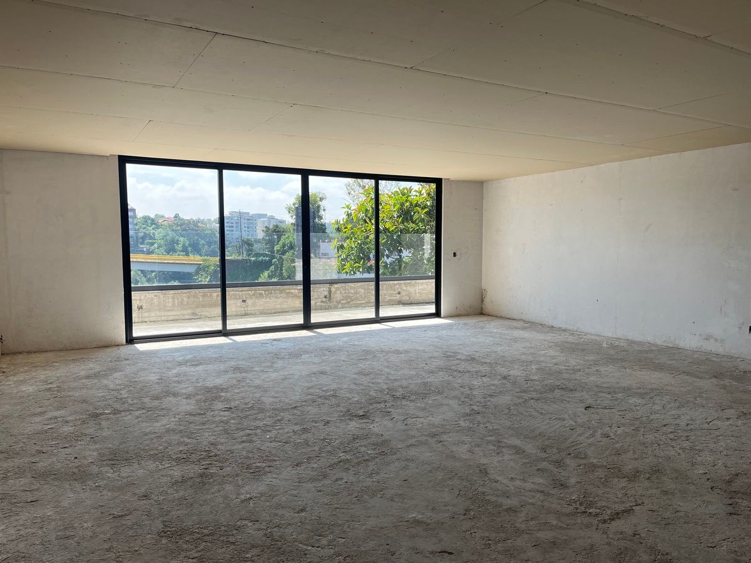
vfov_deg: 53.1
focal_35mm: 26
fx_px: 564
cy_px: 282
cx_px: 376
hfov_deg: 67.3
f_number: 1.6
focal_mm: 5.1
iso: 50
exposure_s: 1/816
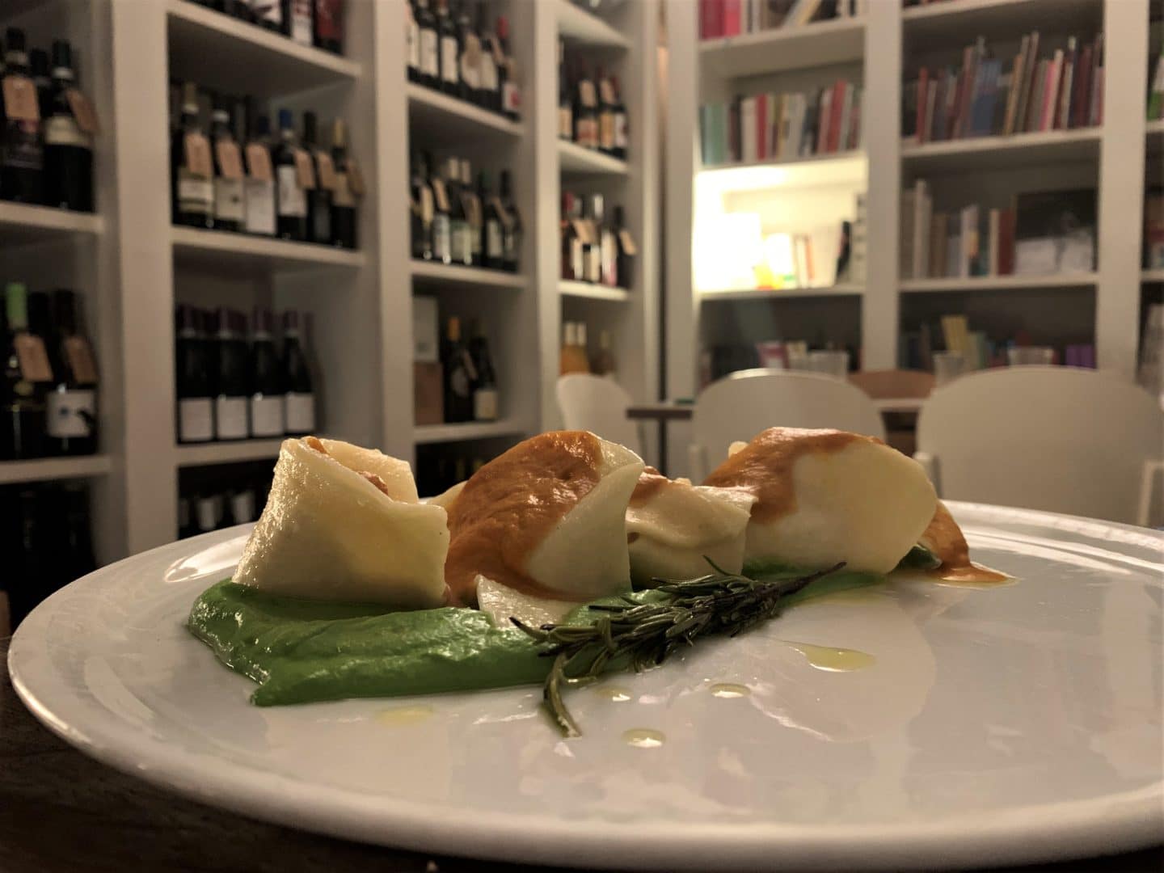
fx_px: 874
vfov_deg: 53.1
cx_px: 582
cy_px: 436
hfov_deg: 67.3
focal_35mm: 26
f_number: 1.8
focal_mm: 4.25
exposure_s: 1/25
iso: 800
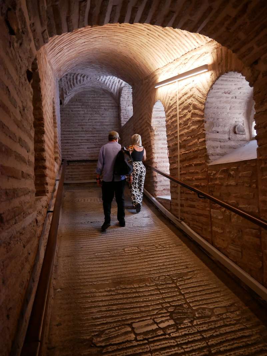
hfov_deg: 56.8
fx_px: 247
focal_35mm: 24
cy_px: 178
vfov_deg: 71.6
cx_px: 134
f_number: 3.5
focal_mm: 12
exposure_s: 1/125
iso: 1000
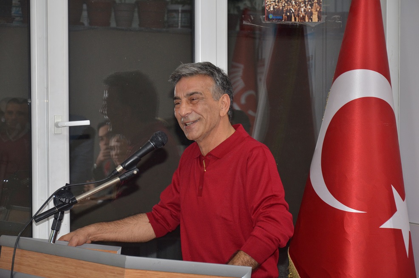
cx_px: 210
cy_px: 139
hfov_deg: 17.1
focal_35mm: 120
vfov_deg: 11.4
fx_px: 1394
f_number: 5.3
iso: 800
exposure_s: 1/60
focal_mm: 80
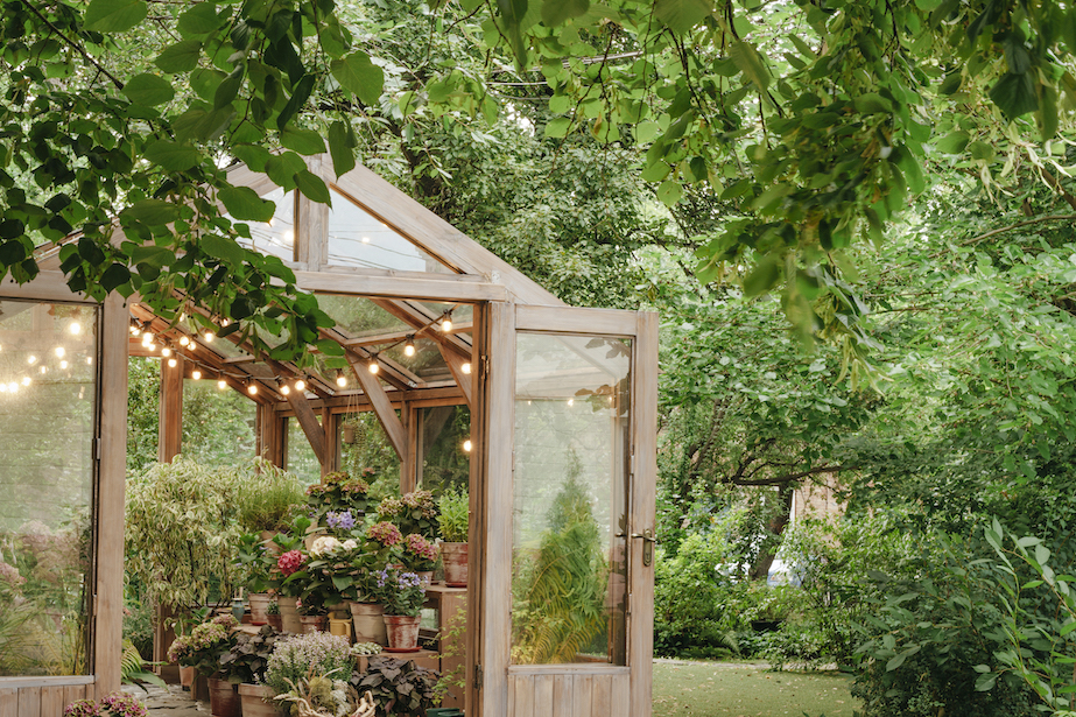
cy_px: 442
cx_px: 389
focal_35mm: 65
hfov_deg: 30.8
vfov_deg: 20.9
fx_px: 1942
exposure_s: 1/10
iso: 200
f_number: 11
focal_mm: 50
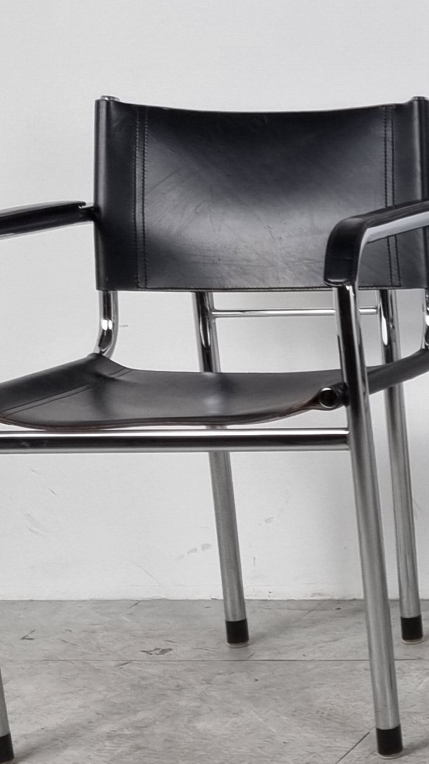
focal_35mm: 94
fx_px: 1902
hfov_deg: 10.6
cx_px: 1112
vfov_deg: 22.6
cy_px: 467
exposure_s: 1/100
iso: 80
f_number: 1.8
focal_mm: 5.4
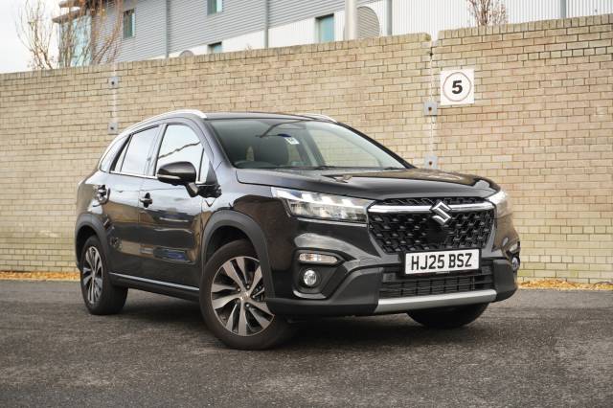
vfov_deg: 24.4
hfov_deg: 36.0
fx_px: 945
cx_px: 306
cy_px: 204
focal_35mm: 56
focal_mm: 37
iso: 125
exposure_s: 1/60
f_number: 5.6
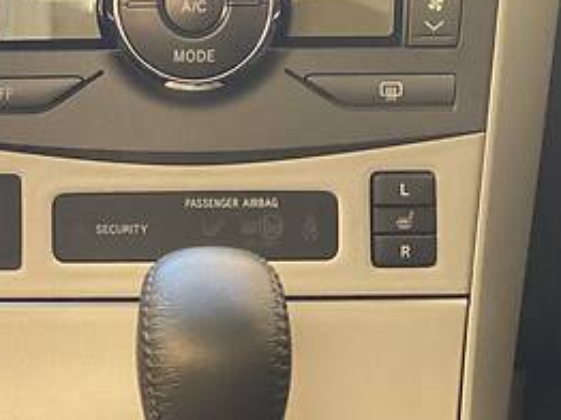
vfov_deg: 9.3
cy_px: 0
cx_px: 113
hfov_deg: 12.4
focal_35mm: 159
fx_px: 2574
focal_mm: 6
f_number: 2
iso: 125
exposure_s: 1/122
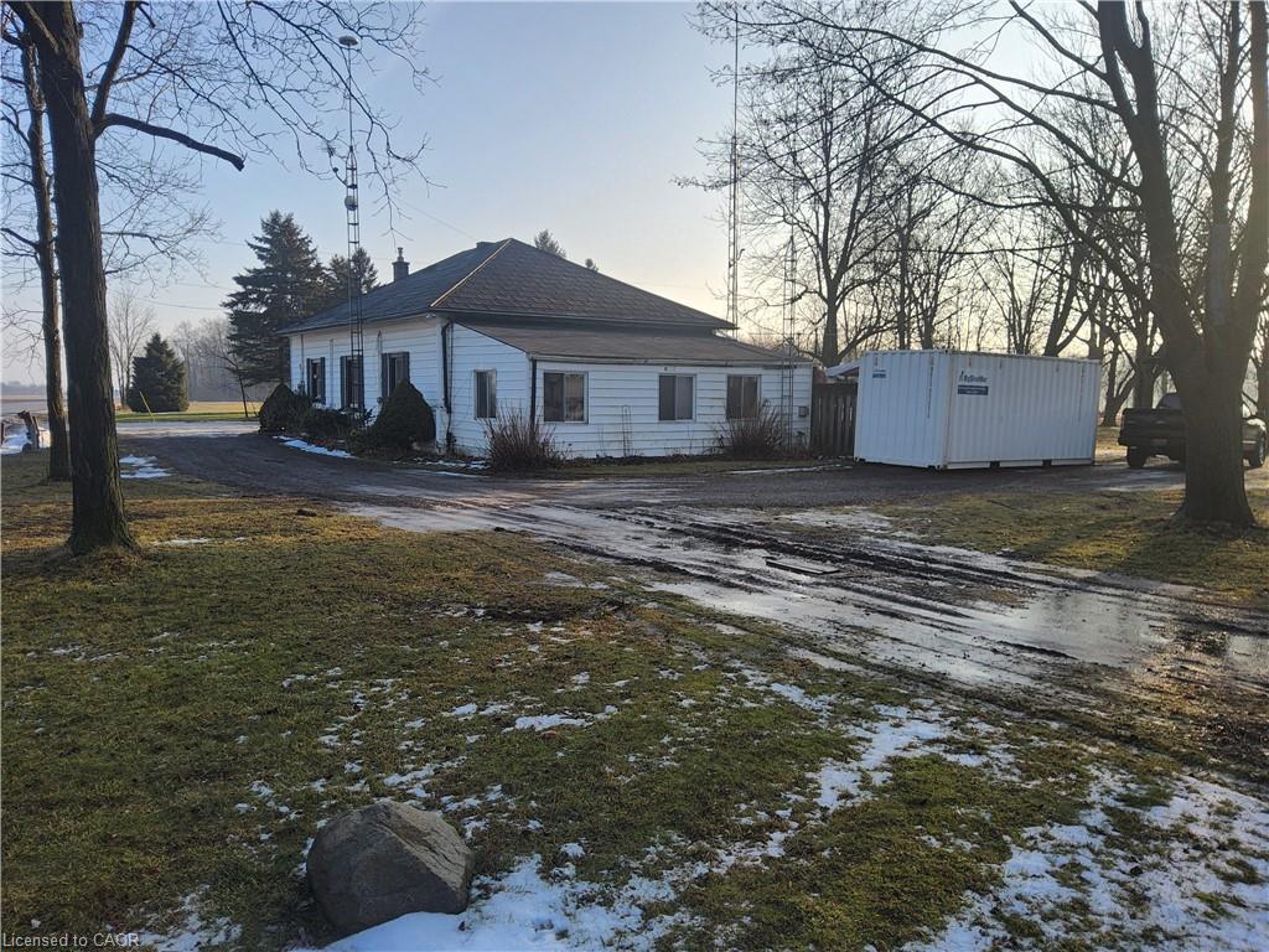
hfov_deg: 69.4
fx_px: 916
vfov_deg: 54.9
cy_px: 476
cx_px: 634
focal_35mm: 25
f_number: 2
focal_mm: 3.08
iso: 32
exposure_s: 1/720
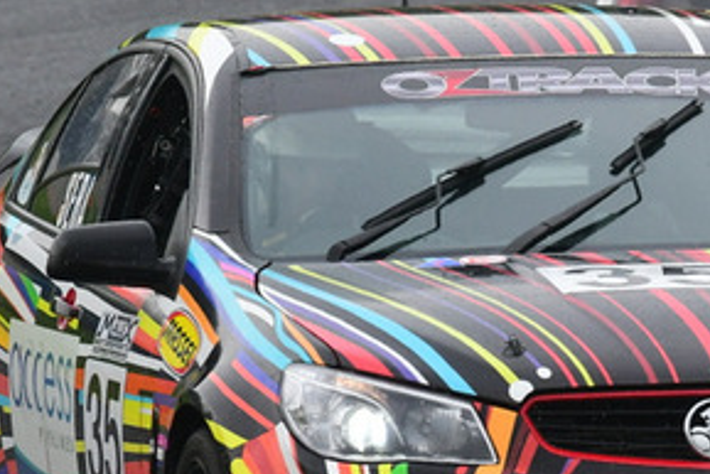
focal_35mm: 1662
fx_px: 32793
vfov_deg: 0.8
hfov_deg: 1.2
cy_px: 292
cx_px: 518
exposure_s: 1/640
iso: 1000
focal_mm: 400
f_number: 11
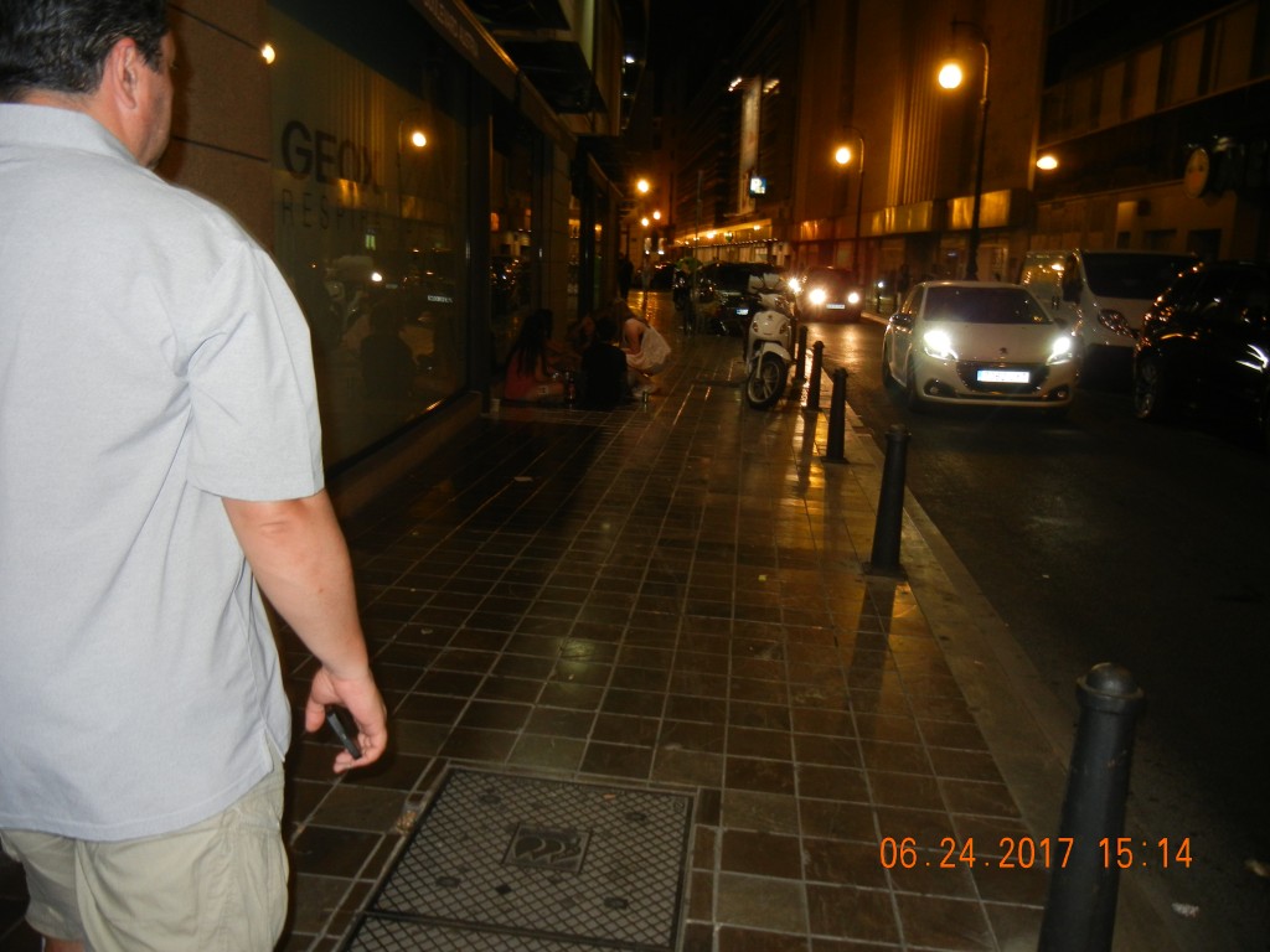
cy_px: 476
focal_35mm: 30
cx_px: 635
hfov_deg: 60.0
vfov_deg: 46.8
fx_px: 1101
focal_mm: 5.4
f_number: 3.5
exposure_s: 1/30
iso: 229
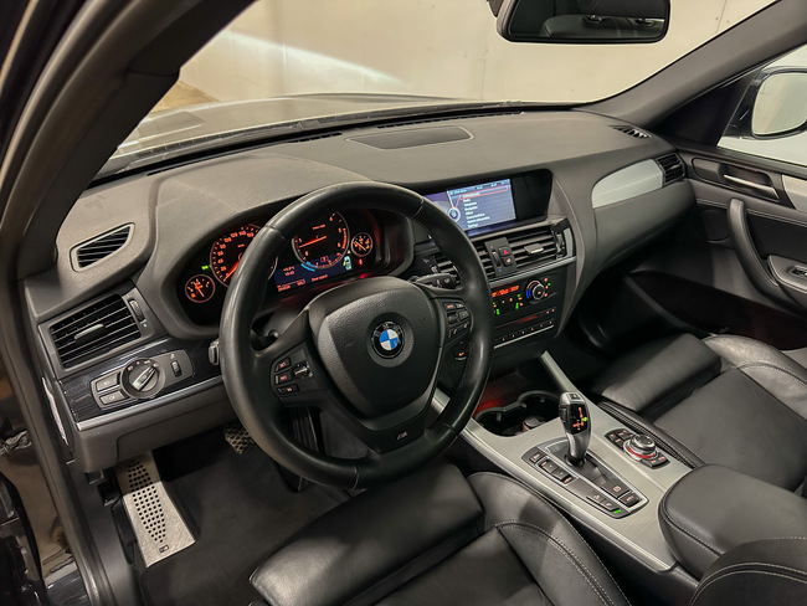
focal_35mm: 24
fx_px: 560
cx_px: 404
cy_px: 303
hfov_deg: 71.6
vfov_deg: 56.8
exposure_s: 1/36
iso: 1000
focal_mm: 6.86
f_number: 1.78
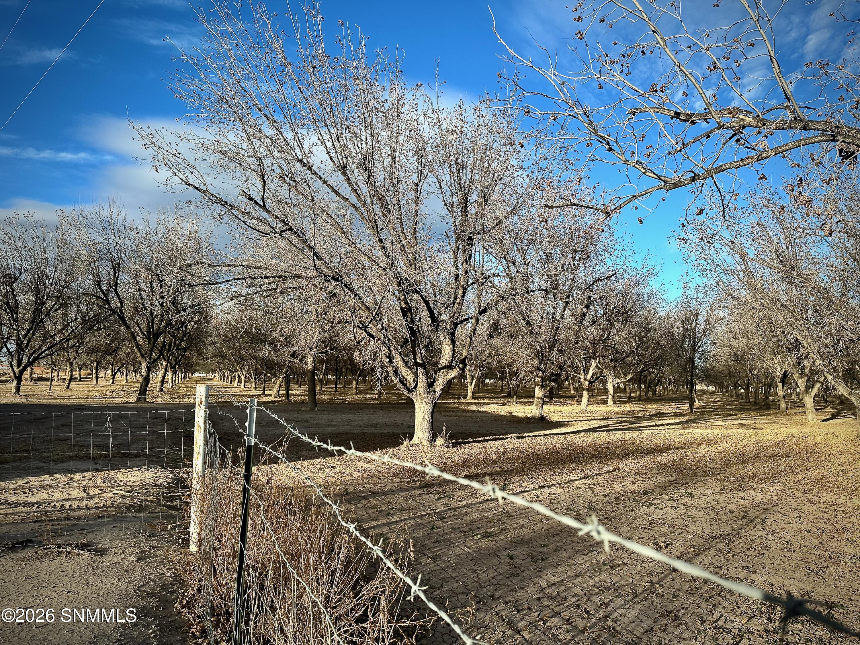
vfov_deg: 56.8
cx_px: 430
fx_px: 596
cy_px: 322
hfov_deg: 71.6
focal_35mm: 24
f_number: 1.78
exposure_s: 1/2110
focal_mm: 6.86
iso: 80
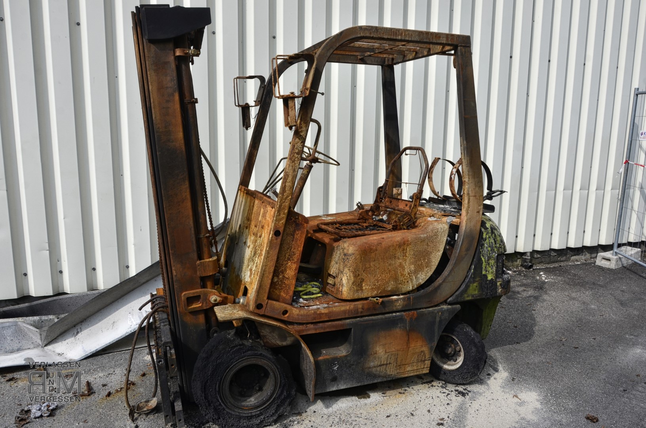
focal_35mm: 27
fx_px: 483
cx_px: 323
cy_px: 214
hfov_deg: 67.5
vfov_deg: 47.7
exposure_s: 1/320
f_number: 9
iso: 200
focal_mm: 18
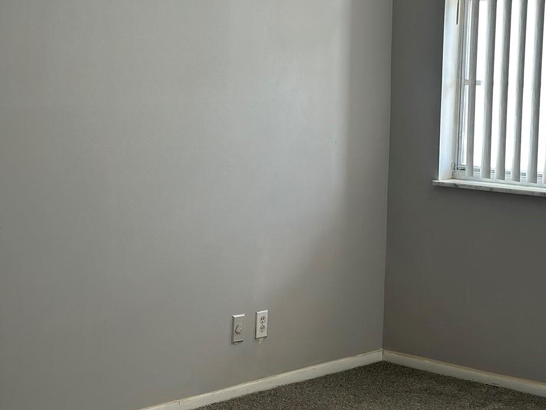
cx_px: 288
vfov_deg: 17.8
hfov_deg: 23.6
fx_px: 1309
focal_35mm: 83
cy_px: 227
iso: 80
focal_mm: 6.86
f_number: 1.78
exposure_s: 1/127
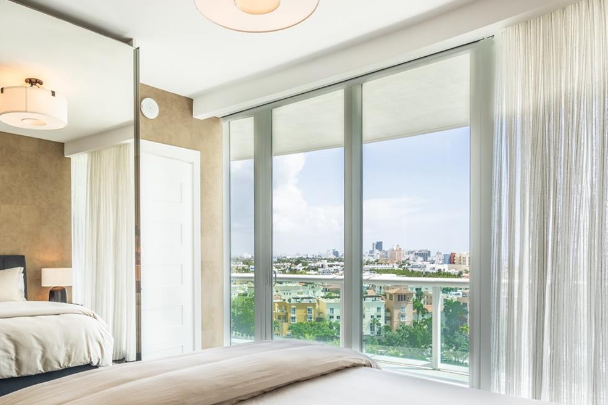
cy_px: 266
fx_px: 439
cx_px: 268
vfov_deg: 48.8
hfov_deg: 69.2
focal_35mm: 26
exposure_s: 1/800
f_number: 9
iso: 400
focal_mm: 16
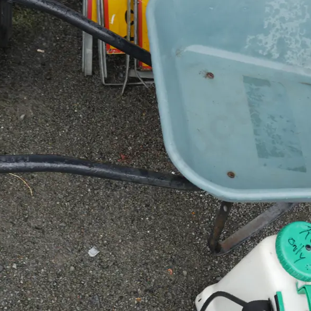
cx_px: 204
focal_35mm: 52
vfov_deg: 32.8
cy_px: 141
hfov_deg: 32.6
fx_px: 529
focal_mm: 17
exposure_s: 1/125
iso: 200
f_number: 4.5
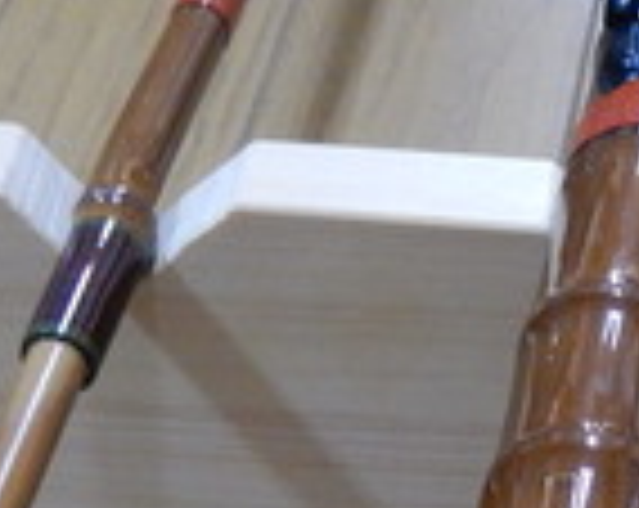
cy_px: 818
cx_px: 486
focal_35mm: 117
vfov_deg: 12.3
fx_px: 2208
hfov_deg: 16.4
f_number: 3.4
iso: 400
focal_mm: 4.5
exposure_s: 1/20
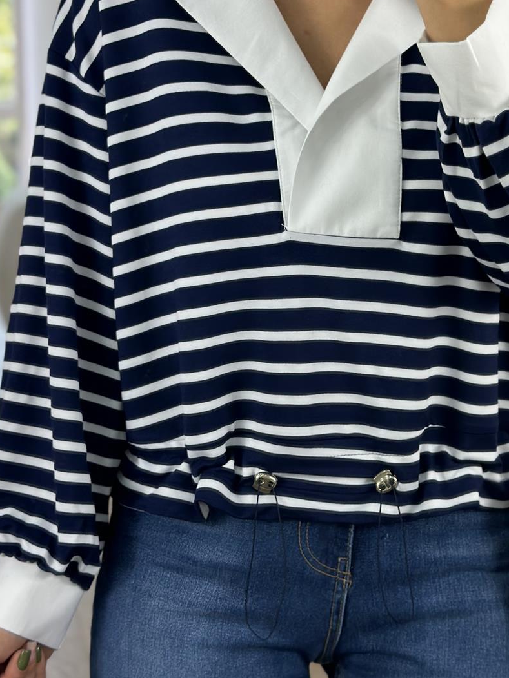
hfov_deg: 20.2
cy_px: 289
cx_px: 288
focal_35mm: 73
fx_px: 1431
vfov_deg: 26.6
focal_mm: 6.86
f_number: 1.78
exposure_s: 1/258
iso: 80
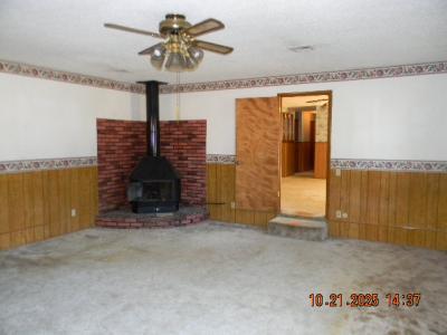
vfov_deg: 49.7
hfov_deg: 63.4
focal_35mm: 28
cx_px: 224
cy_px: 168
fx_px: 362
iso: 420
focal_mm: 5
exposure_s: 1/26
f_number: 3.5
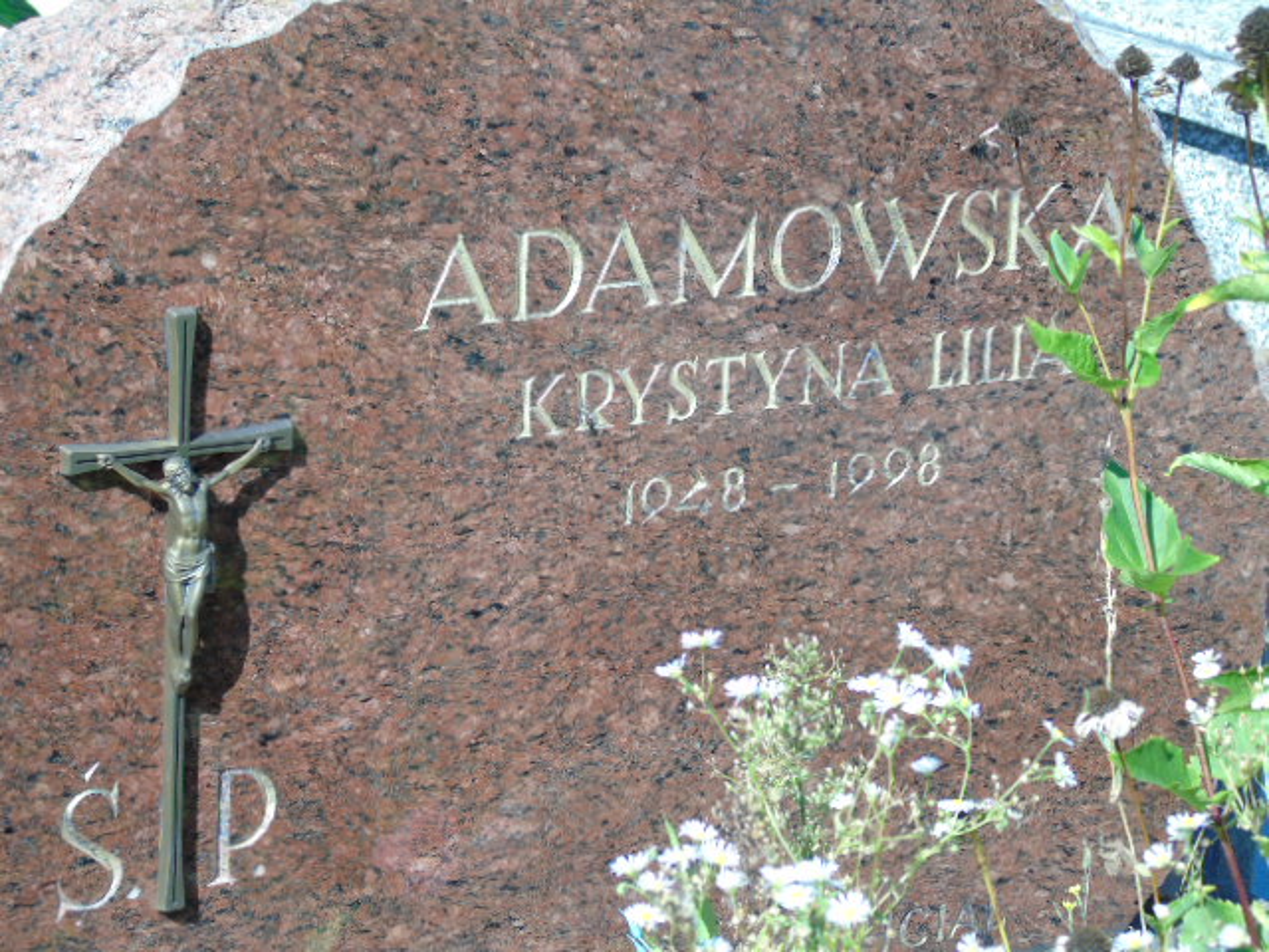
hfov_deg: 18.2
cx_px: 634
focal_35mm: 108
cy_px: 476
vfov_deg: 13.7
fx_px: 3959
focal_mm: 19
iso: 80
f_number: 4.4
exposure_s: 1/200
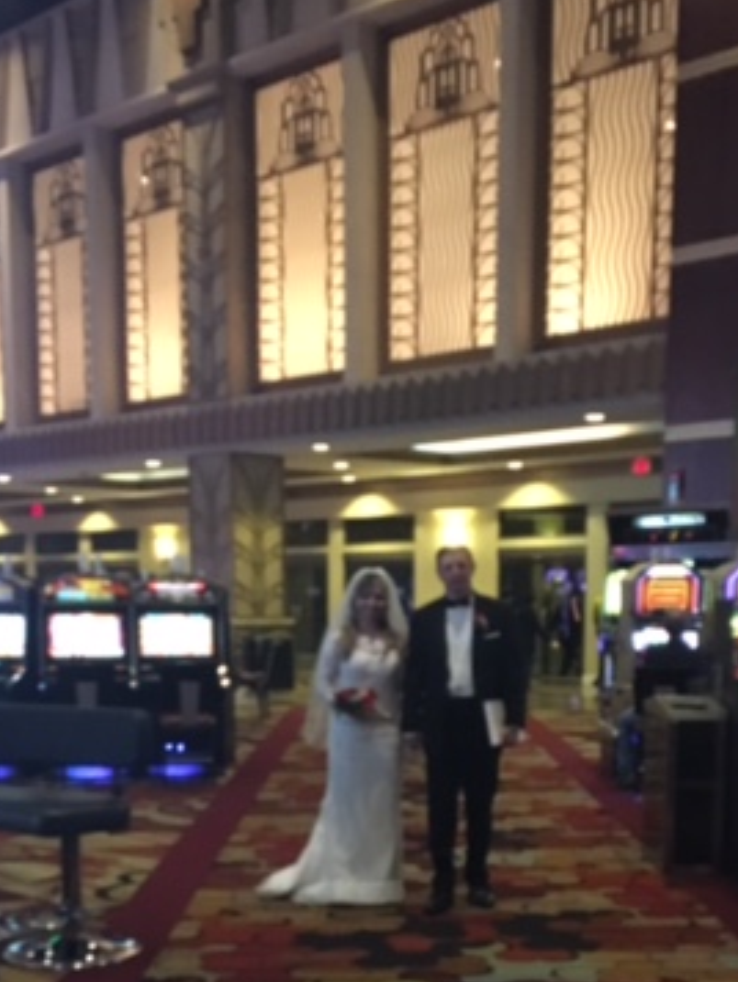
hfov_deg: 28.0
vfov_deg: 35.7
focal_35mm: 52
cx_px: 377
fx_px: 1477
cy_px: 776
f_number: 2.2
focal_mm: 4.15
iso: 320
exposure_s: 1/15
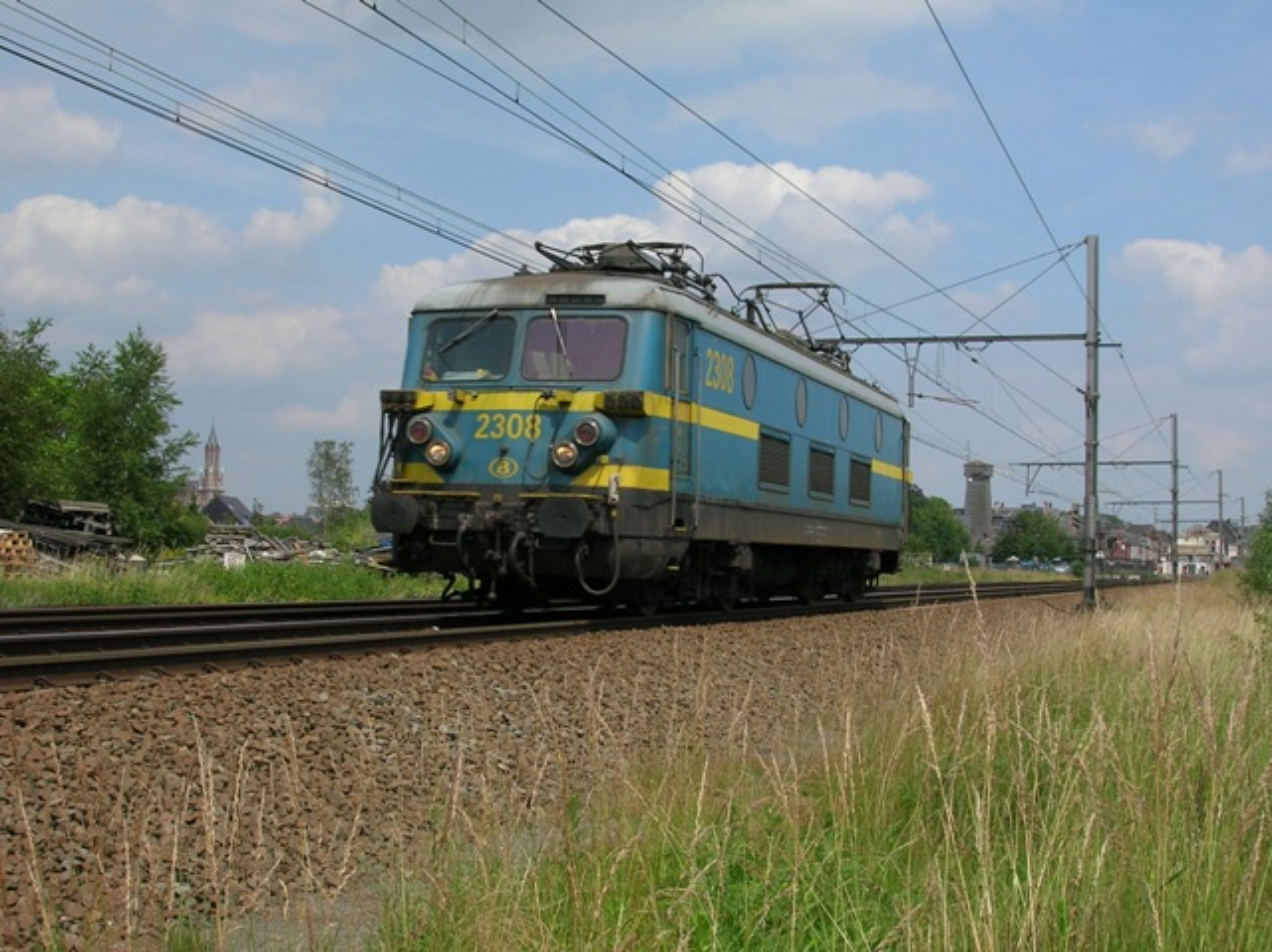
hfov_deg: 38.2
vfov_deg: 29.1
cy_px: 476
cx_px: 636
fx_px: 1836
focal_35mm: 50
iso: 50
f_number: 5.6
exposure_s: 1/434
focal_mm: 8.4
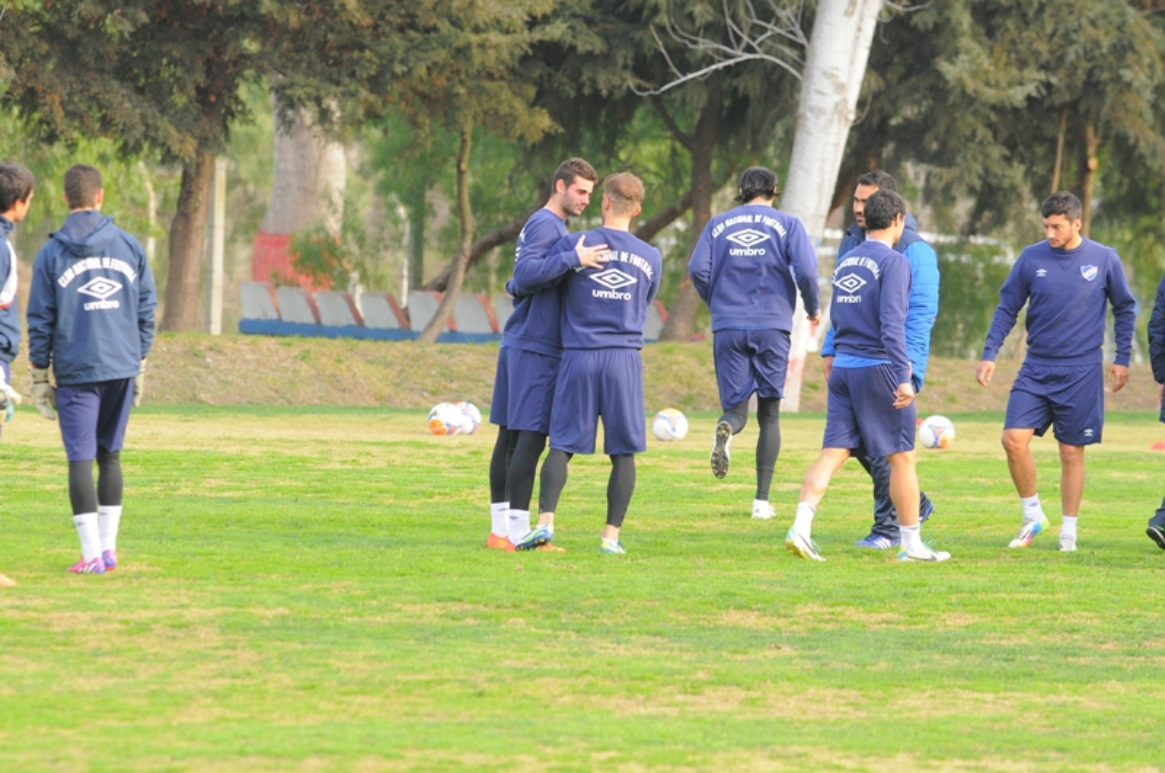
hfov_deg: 4.6
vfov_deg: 3.0
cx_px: 582
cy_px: 386
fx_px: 14542
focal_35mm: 450
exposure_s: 1/320
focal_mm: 300
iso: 500
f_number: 5.6
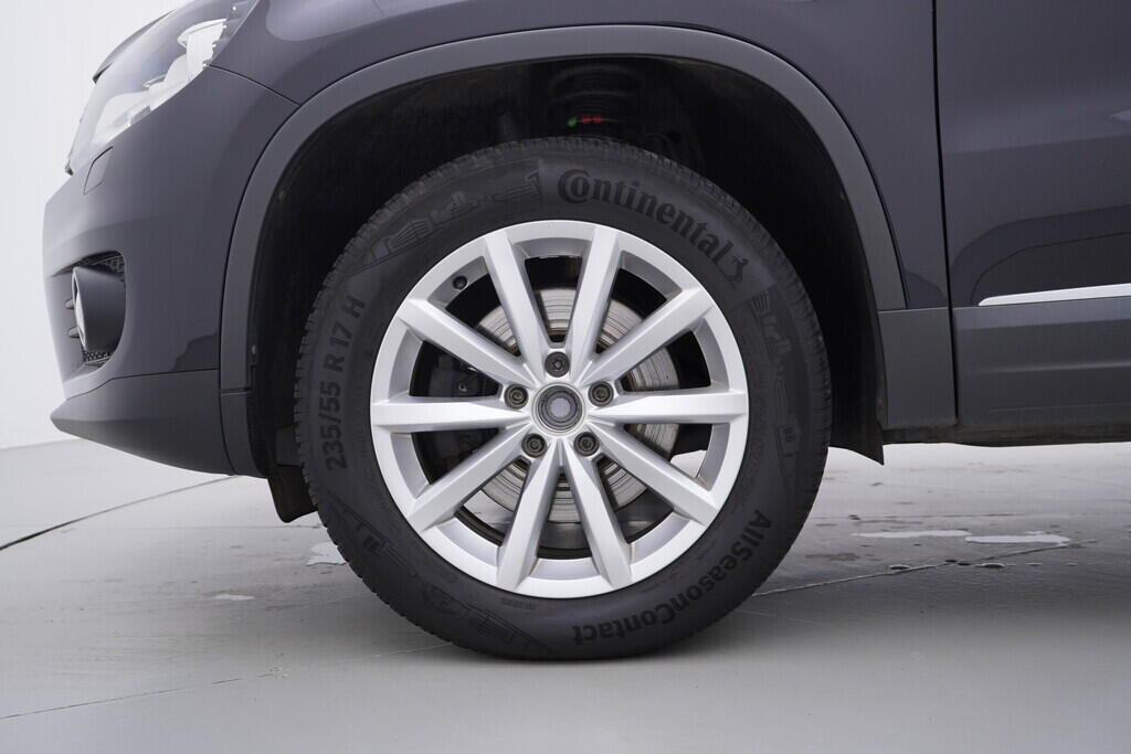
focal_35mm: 36
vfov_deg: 36.9
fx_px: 1131
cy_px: 377
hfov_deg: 53.1
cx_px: 566
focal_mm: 24
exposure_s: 1/60
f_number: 3.5
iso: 125
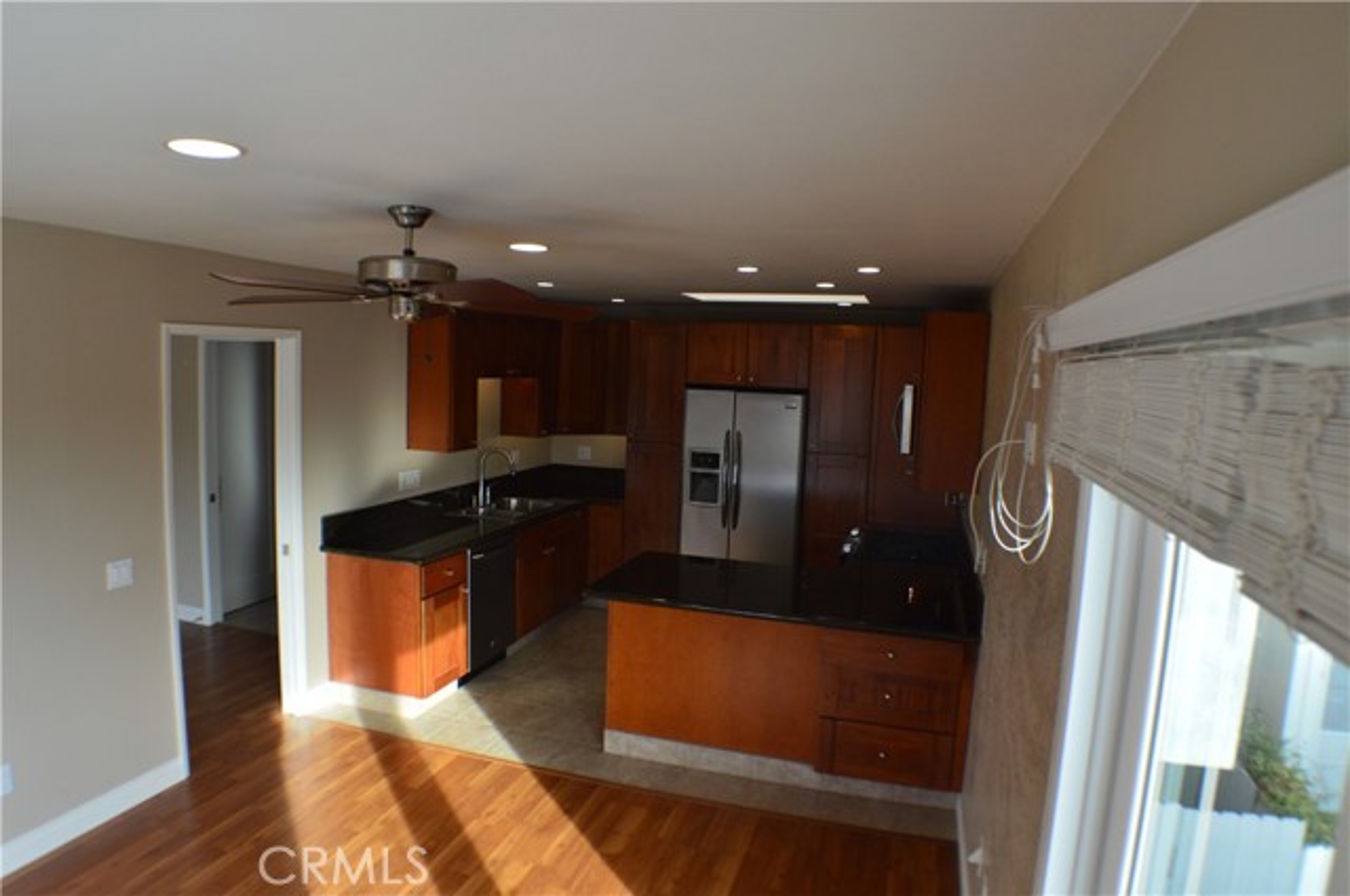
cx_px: 675
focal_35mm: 27
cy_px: 448
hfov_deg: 67.4
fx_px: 1011
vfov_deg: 47.8
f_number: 8
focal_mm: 18
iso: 400
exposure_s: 1/50
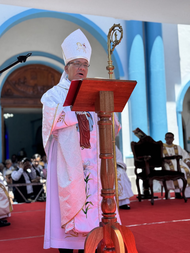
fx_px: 351
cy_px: 126
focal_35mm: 48
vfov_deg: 39.7
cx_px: 95
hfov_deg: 30.3
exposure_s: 1/1287
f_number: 1.78
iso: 64
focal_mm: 6.76
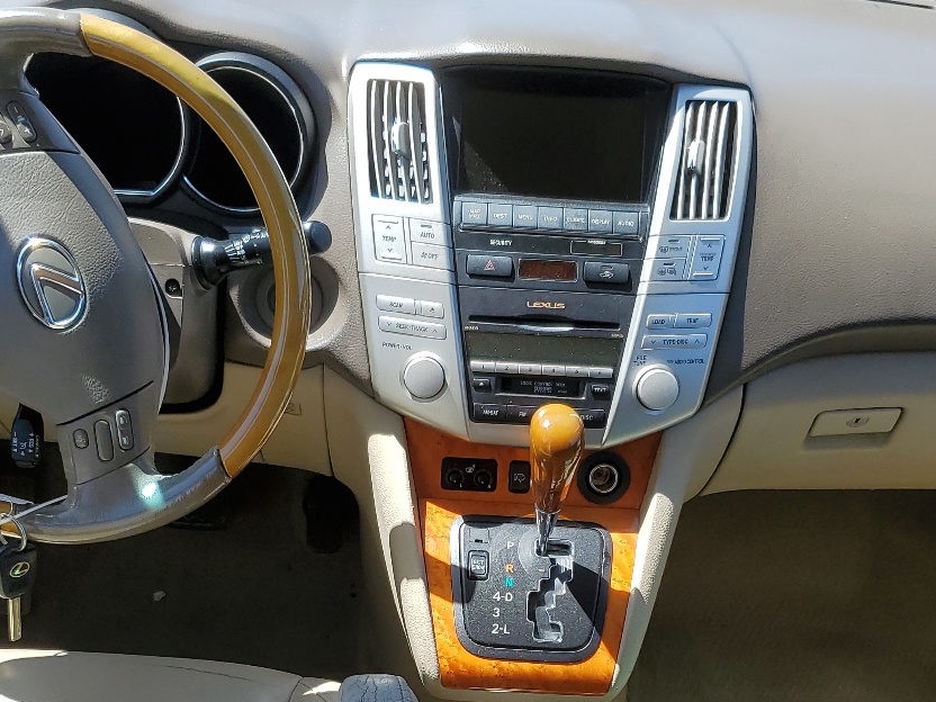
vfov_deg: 28.1
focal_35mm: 50
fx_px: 1352
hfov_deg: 38.2
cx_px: 503
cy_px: 621
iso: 50
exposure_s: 1/833
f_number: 1.5
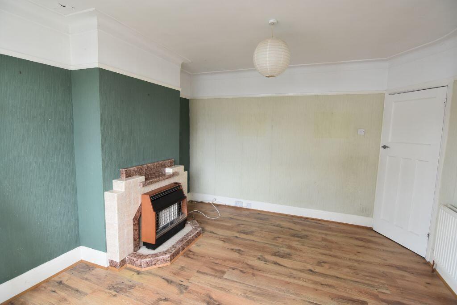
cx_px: 228
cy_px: 152
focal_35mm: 17
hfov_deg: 92.4
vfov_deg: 69.7
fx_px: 219
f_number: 5
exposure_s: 1/100
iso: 800
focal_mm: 11.5
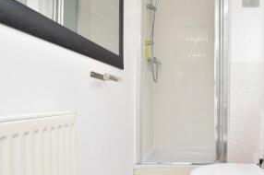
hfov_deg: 67.1
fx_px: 183
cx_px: 198
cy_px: 100
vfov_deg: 51.0
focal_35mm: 25
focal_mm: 10
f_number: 5.6
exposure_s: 1/200
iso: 800
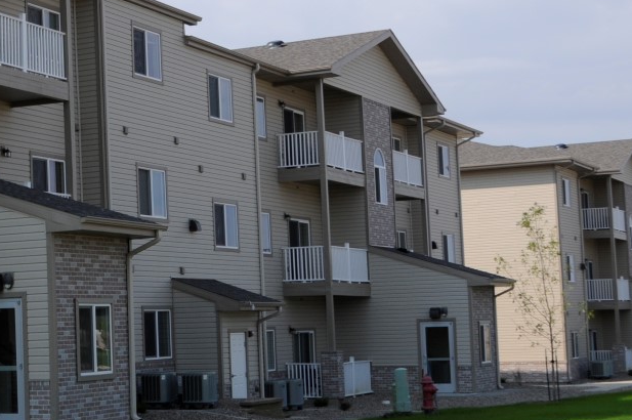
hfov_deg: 22.1
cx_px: -64
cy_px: 176
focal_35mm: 87
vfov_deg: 15.7
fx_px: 1526
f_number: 10
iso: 200
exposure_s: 1/400
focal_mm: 22
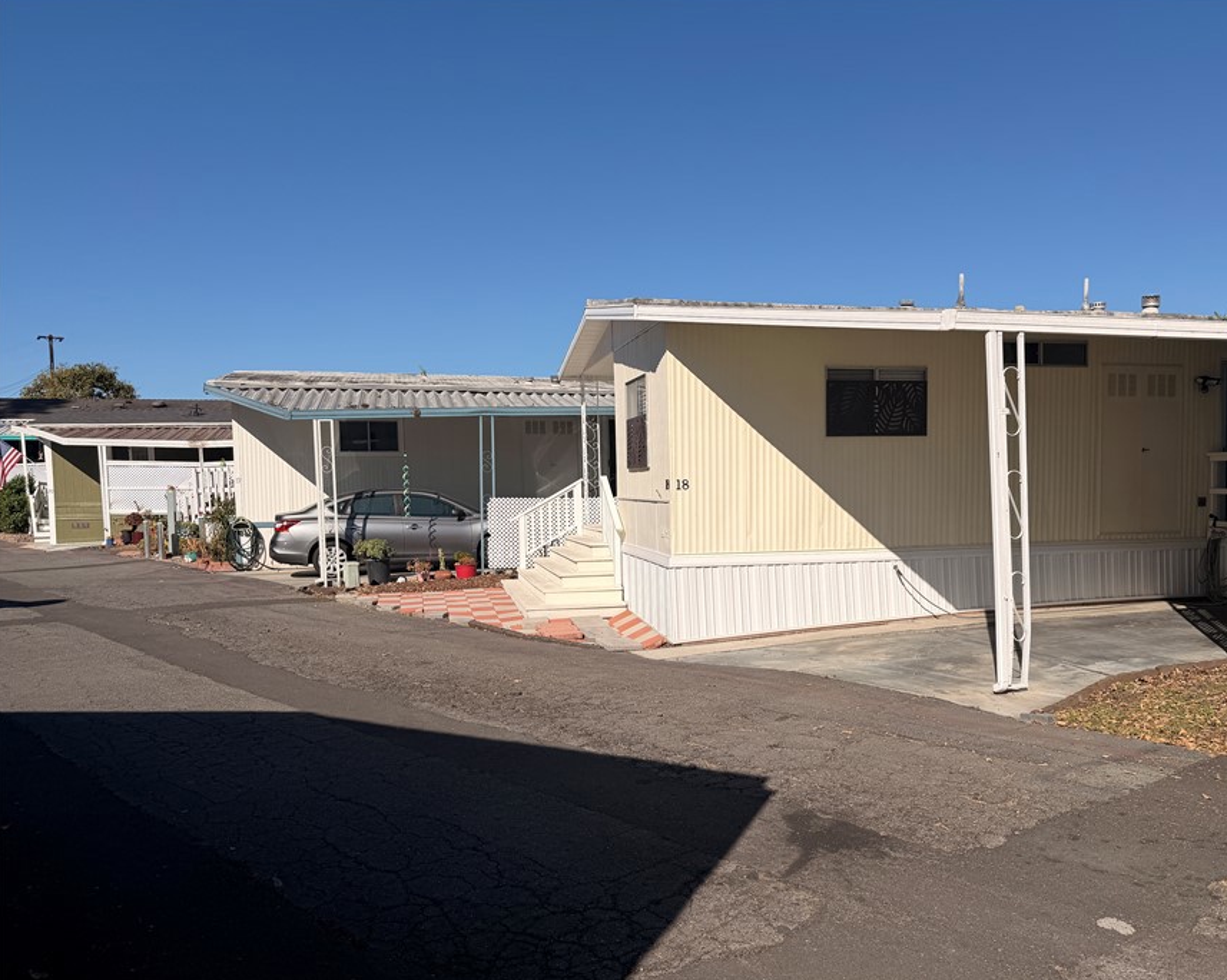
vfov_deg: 51.4
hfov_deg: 61.8
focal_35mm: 28
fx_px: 1016
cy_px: 539
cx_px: 729
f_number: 1.78
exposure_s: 1/10309
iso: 80
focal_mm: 6.76
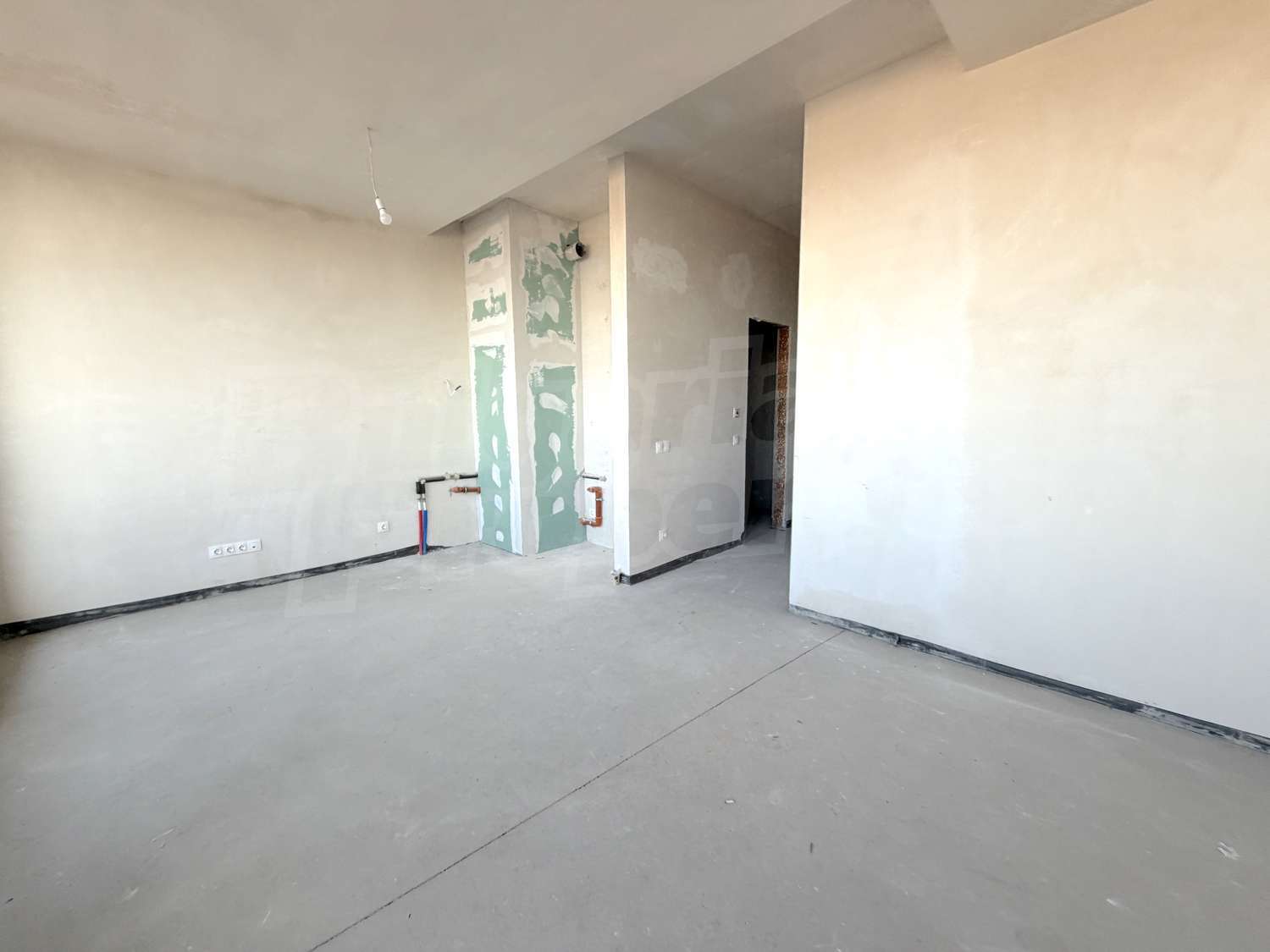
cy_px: 476
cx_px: 635
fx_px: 514
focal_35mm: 14
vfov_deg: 85.7
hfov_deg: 102.1
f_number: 2.2
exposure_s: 1/121
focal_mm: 2.22
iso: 100
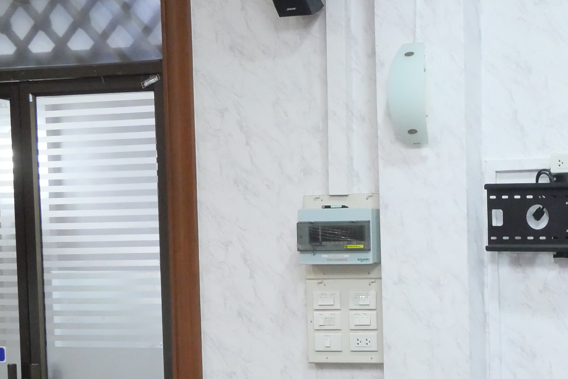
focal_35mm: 95
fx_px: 1500
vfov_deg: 14.2
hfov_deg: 20.5
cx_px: 622
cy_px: 381
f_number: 7.1
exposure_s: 1/30
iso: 3200
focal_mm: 20
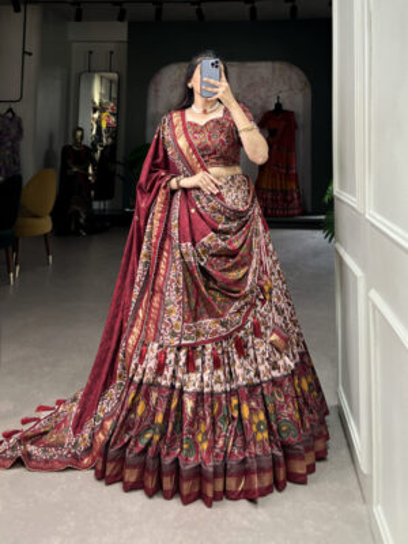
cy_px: 272
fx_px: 409
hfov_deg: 53.1
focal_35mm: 26
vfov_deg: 67.3
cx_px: 204
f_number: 1.5
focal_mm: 5.7
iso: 125
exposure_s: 1/100
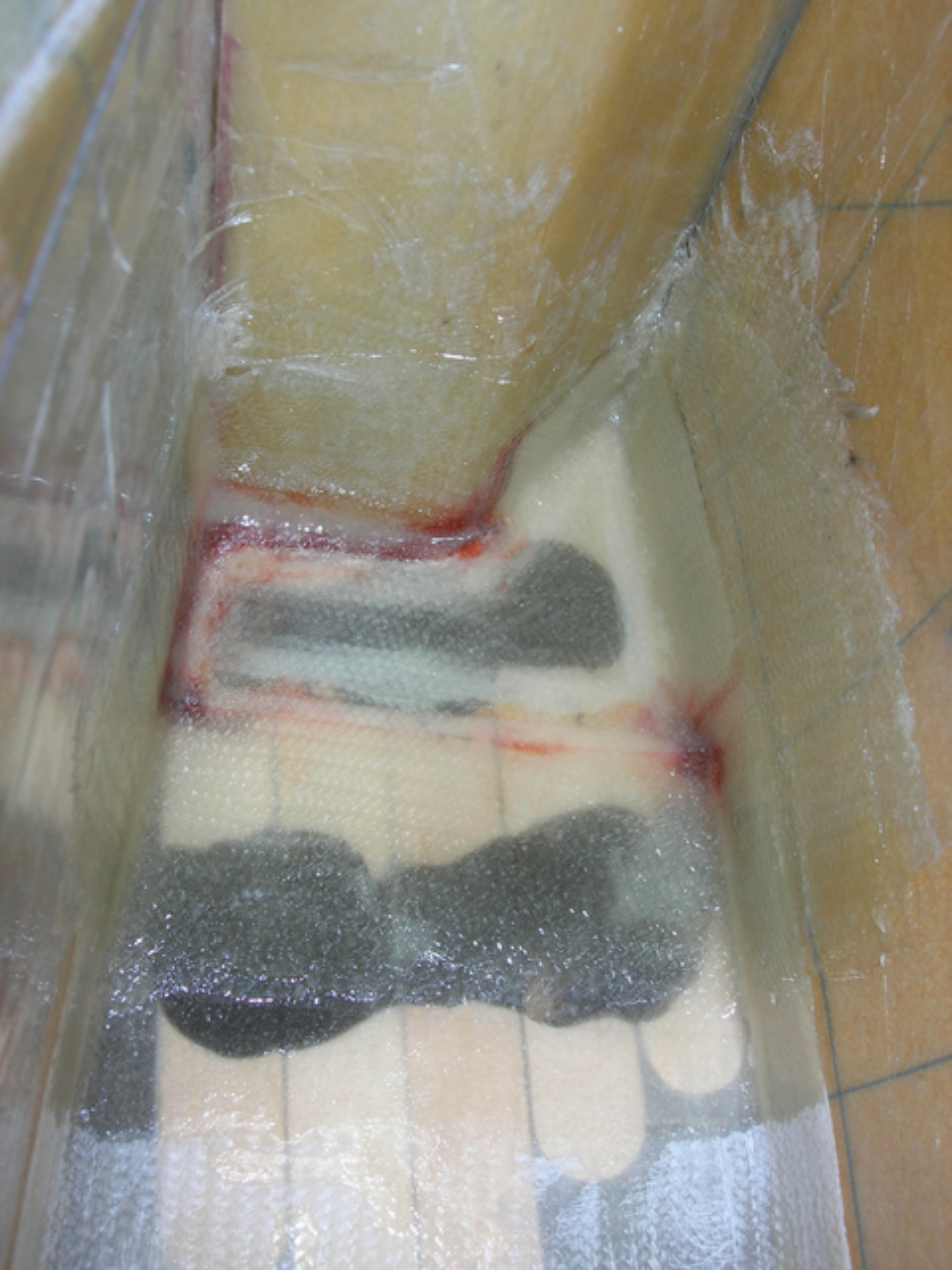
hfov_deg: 37.7
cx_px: 476
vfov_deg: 49.0
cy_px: 635
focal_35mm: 38
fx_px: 1393
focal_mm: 7.8
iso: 64
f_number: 4.8
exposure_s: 1/60.1
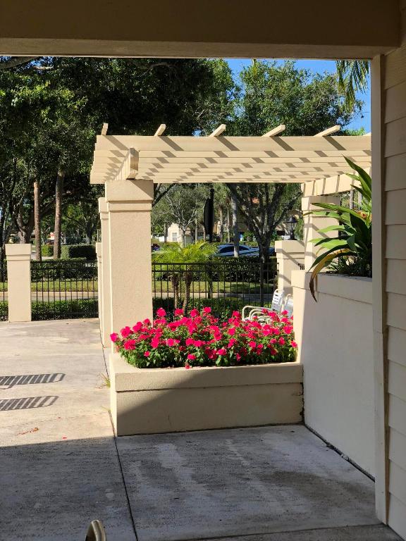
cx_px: 203
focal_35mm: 52
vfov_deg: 36.8
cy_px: 270
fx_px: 813
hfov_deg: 28.0
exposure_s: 1/727
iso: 16
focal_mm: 6
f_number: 2.4
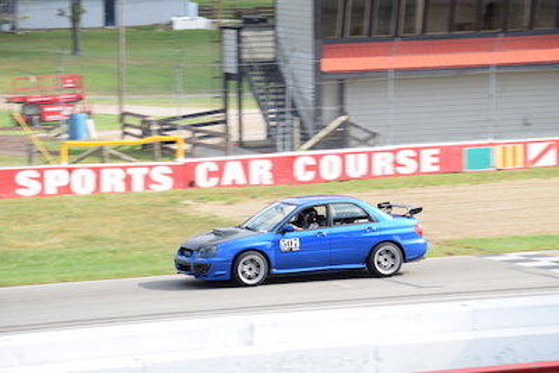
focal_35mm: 158
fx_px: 2446
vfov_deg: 8.7
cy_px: 186
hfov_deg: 13.0
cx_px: 280
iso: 160
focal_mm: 105
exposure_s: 1/320
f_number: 6.3
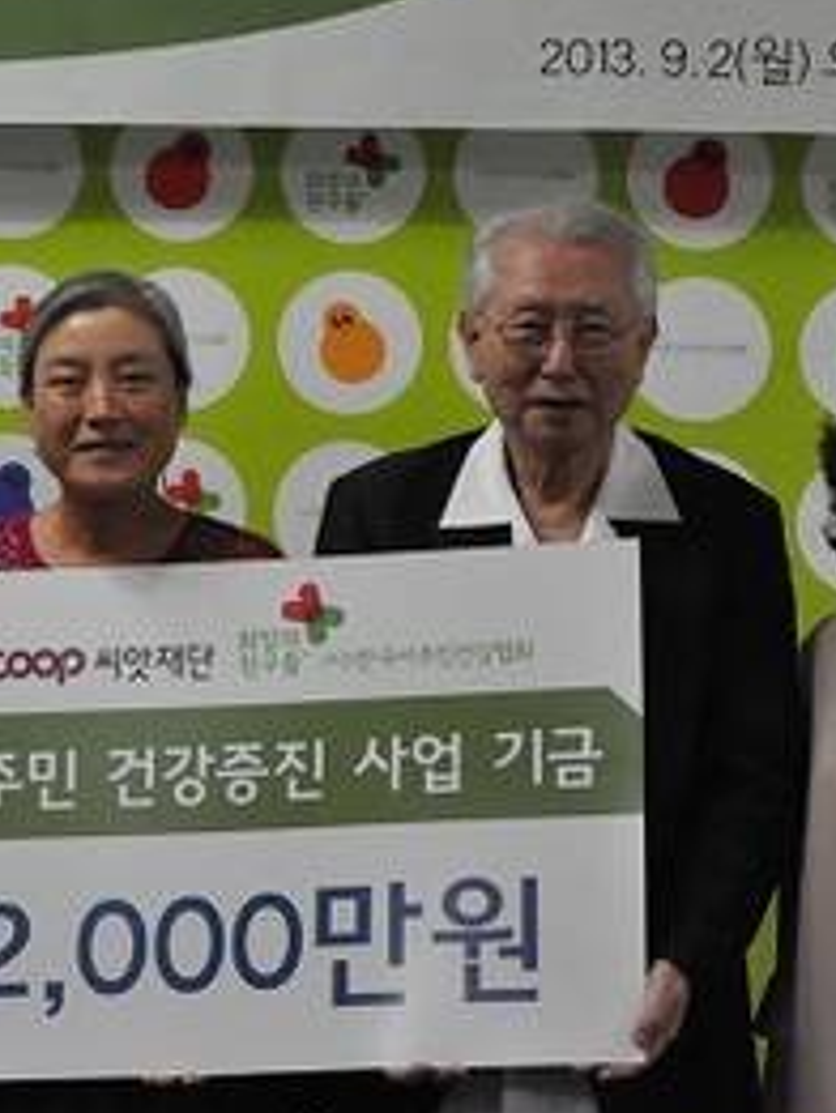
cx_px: 277
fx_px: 3606
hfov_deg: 13.2
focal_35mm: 112
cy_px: 416
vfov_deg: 17.5
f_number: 7.1
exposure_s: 1/200
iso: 3200
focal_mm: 35
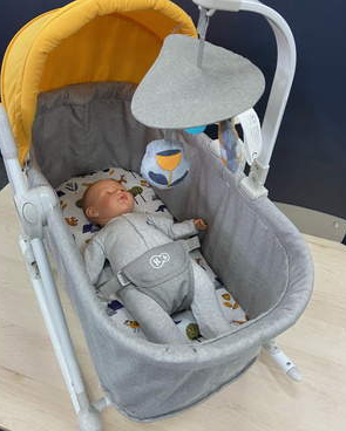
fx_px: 396
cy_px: 189
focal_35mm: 31
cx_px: 165
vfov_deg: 57.0
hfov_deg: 47.1
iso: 200
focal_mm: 4.25
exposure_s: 1/50
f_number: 1.8
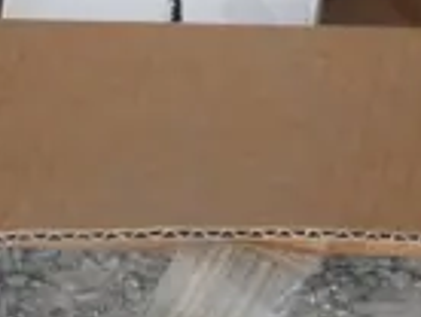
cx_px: 964
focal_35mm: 312
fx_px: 3801
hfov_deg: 6.1
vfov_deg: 4.7
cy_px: -395
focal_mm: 21
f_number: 4.6
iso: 200
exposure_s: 1/125
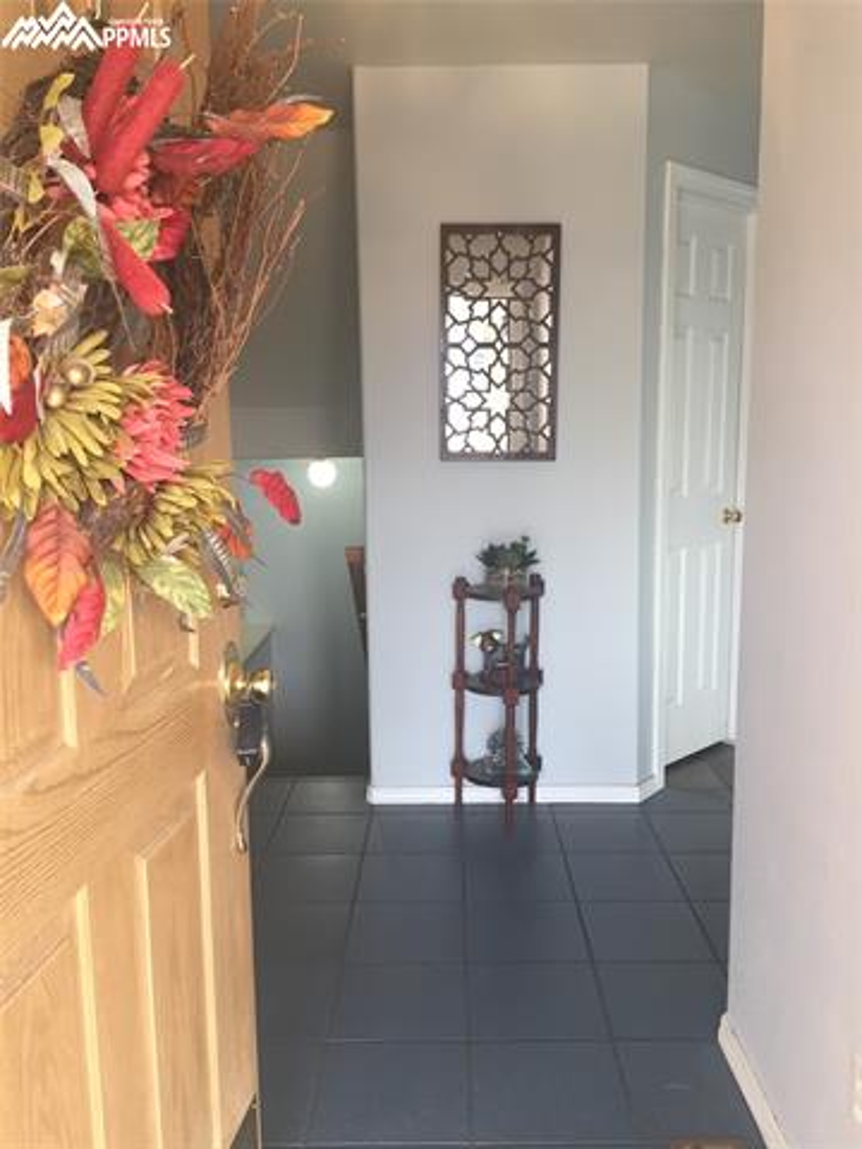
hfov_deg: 48.2
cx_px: 431
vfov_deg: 61.7
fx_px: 963
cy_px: 574
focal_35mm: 29
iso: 32
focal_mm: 4.15
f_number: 2.2
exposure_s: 1/40
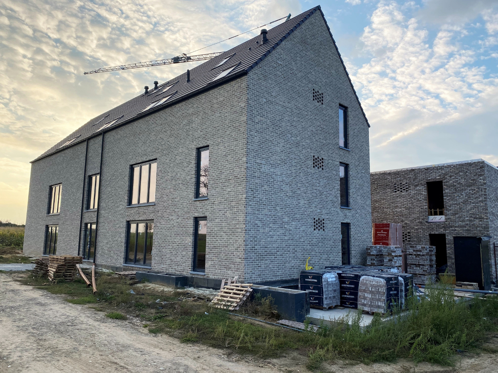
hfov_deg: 67.3
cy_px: 186
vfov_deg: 53.1
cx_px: 249
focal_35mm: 26
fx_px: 374
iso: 32
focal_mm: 4.25
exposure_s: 1/1522
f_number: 1.8
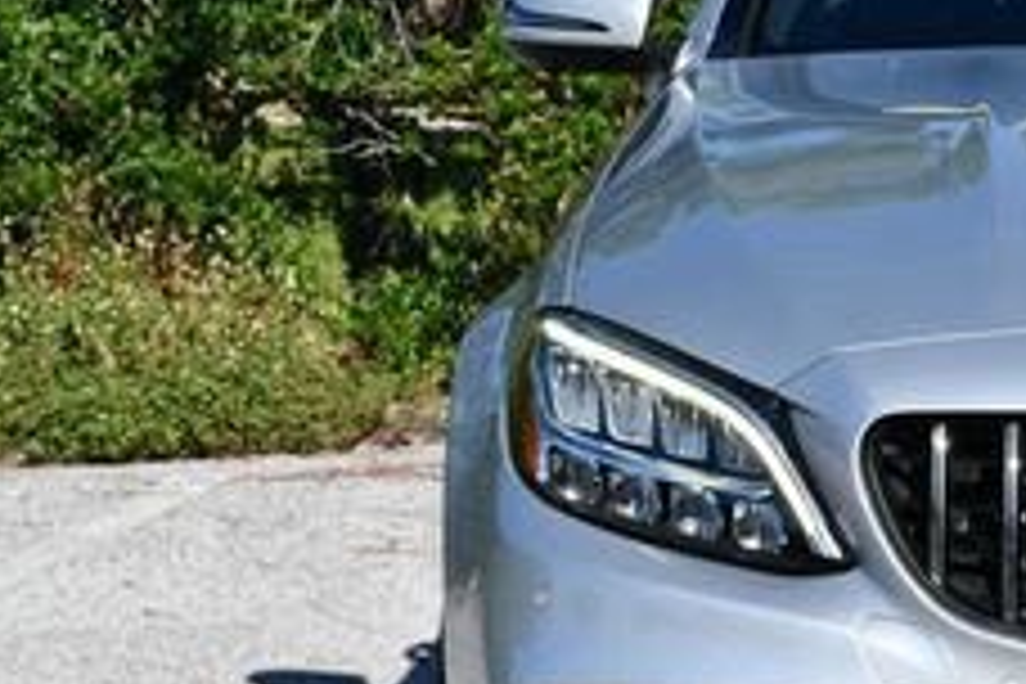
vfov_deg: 5.8
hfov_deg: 8.6
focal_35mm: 236
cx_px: 1350
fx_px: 6725
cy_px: 230
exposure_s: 1/320
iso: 100
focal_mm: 42
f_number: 9
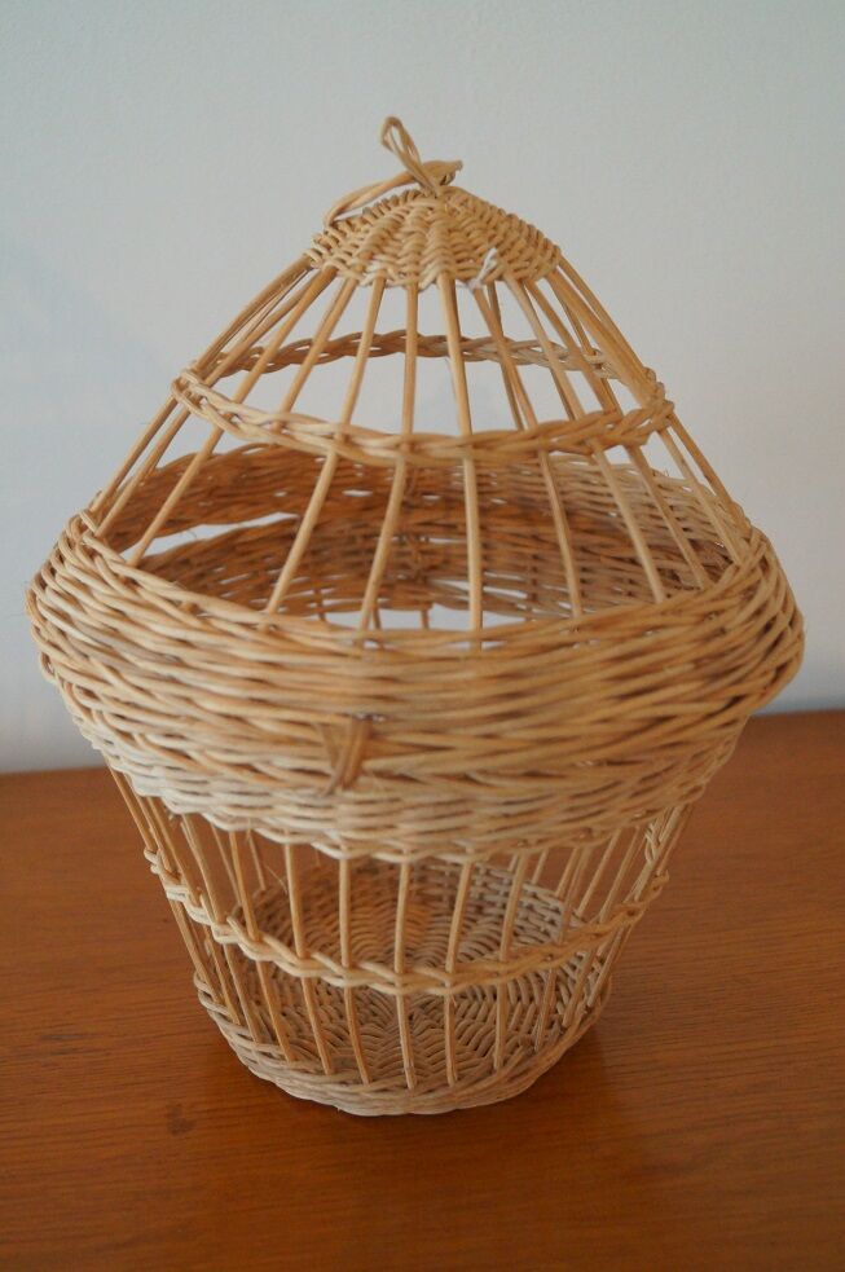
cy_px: 636
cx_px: 422
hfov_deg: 31.8
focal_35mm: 42
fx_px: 1482
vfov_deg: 46.4
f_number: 4.5
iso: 2000
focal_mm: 28
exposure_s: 1/60
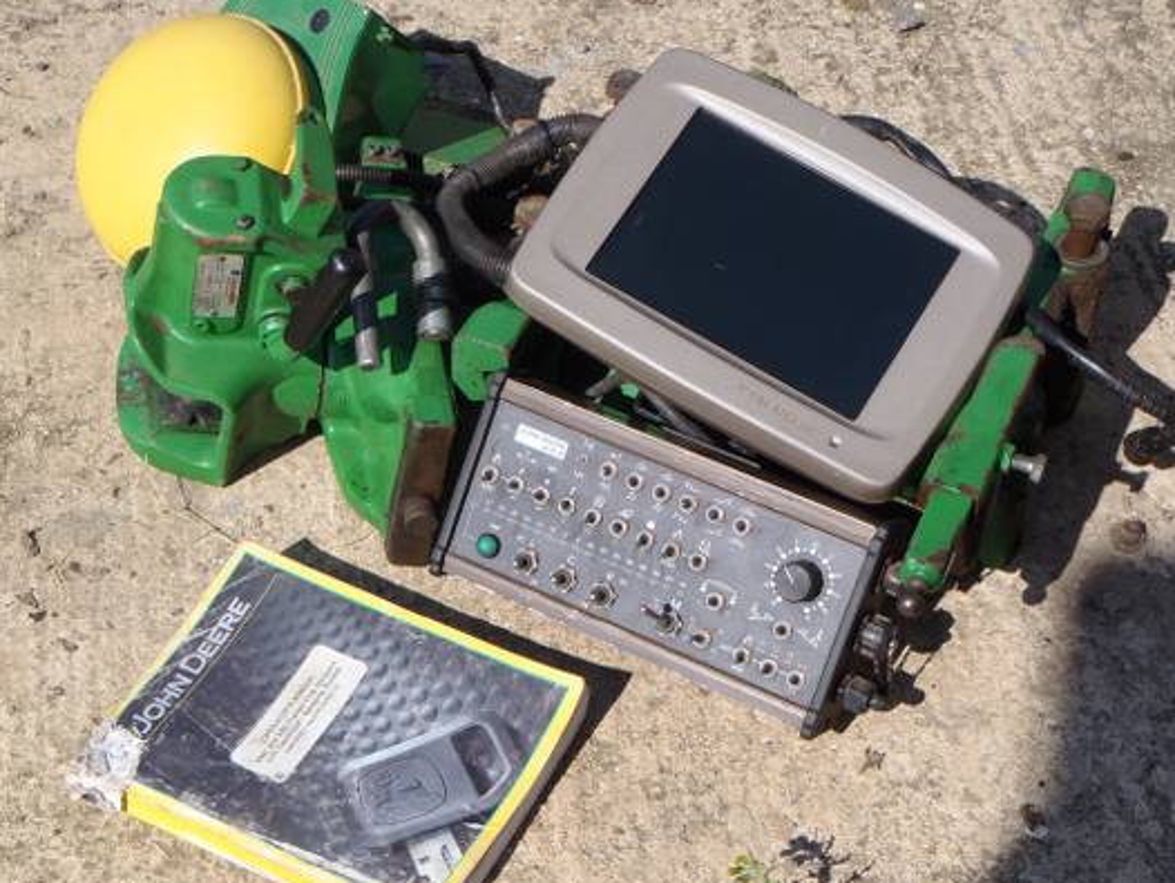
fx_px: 2207
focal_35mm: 65
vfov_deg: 22.6
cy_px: 452
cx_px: 576
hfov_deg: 29.8
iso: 80
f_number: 5.6
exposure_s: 1/400
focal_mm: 10.34
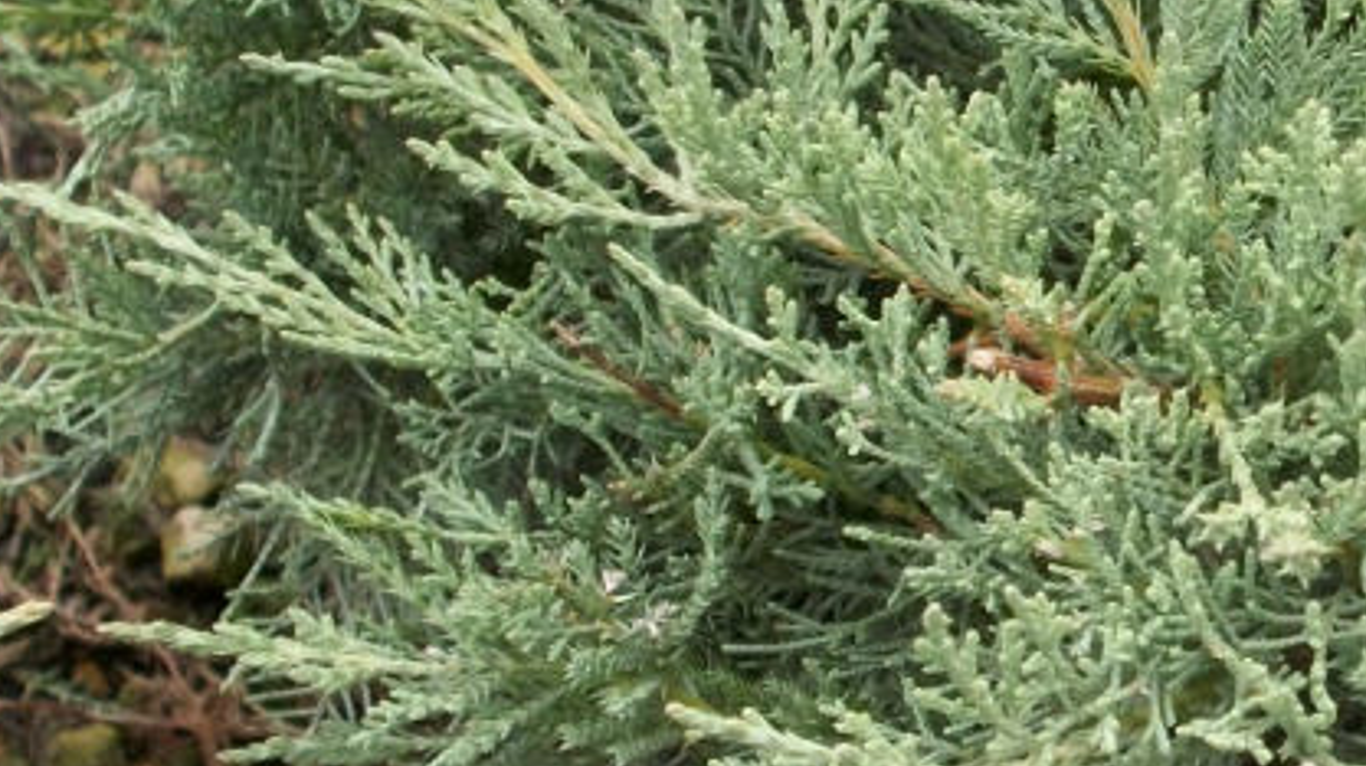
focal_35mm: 115
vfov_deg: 10.5
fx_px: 4163
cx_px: 1458
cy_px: 458
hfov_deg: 18.0
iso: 213
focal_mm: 7.8
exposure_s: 1/500
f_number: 3.5
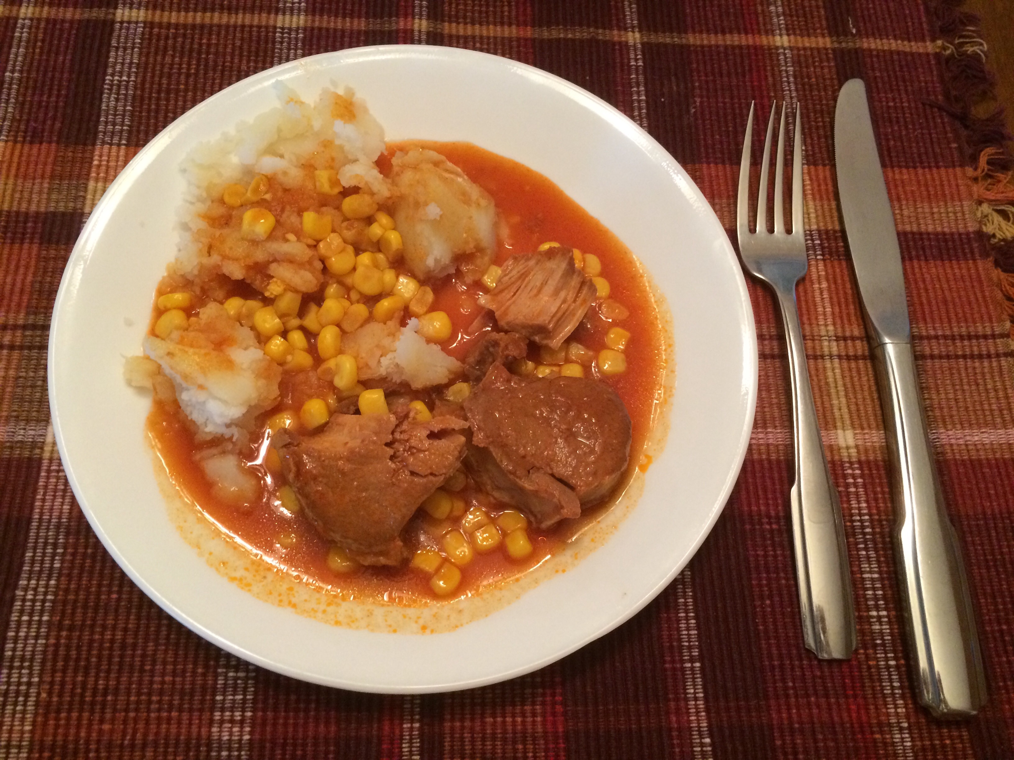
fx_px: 849
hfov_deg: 61.7
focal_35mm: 29
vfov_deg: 48.2
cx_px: 507
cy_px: 380
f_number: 2.2
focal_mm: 4.15
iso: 250
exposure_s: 1/30
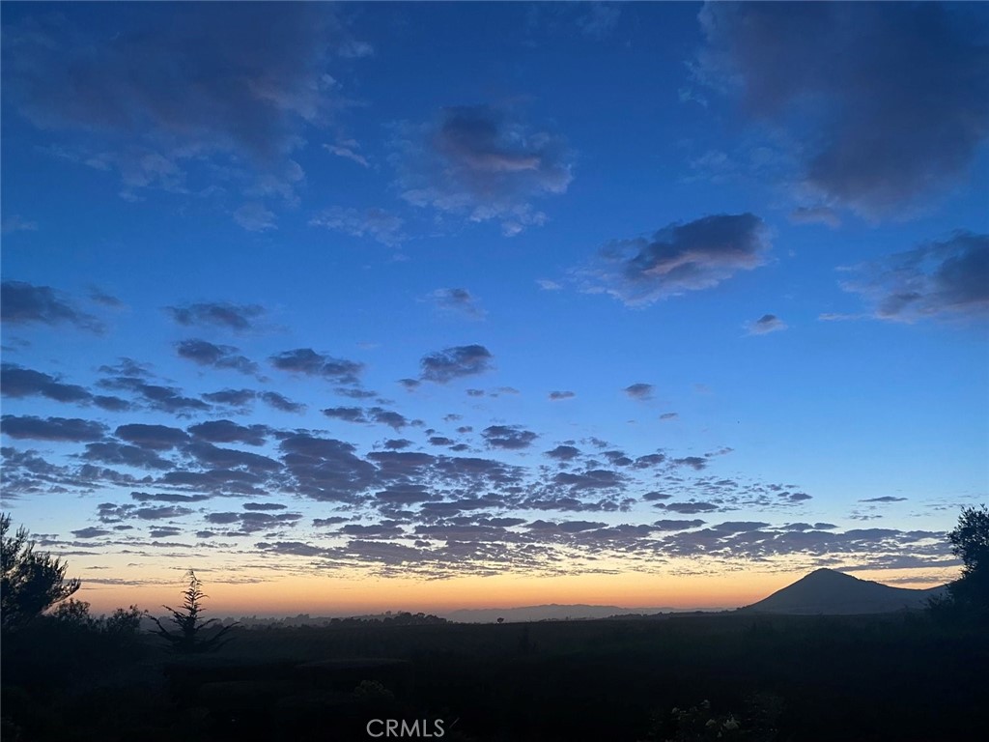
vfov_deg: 53.1
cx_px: 494
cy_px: 371
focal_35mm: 26
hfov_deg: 67.3
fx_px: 743
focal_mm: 4.25
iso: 200
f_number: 1.8
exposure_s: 1/60
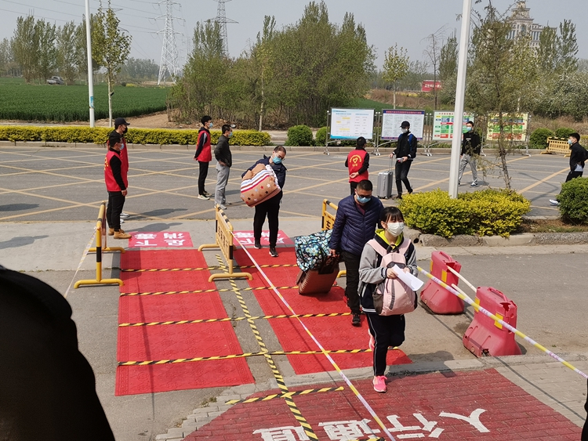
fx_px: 646
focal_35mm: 38
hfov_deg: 49.0
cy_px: 220
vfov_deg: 37.7
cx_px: 294
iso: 50
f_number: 1.8
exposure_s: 1/1664
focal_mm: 4.75
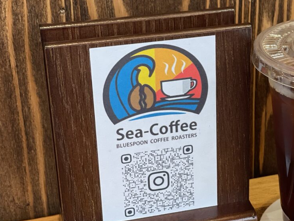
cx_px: 246
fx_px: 764
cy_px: 116
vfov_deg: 16.4
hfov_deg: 21.4
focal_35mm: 90
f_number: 2
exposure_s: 1/40
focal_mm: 6
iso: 125
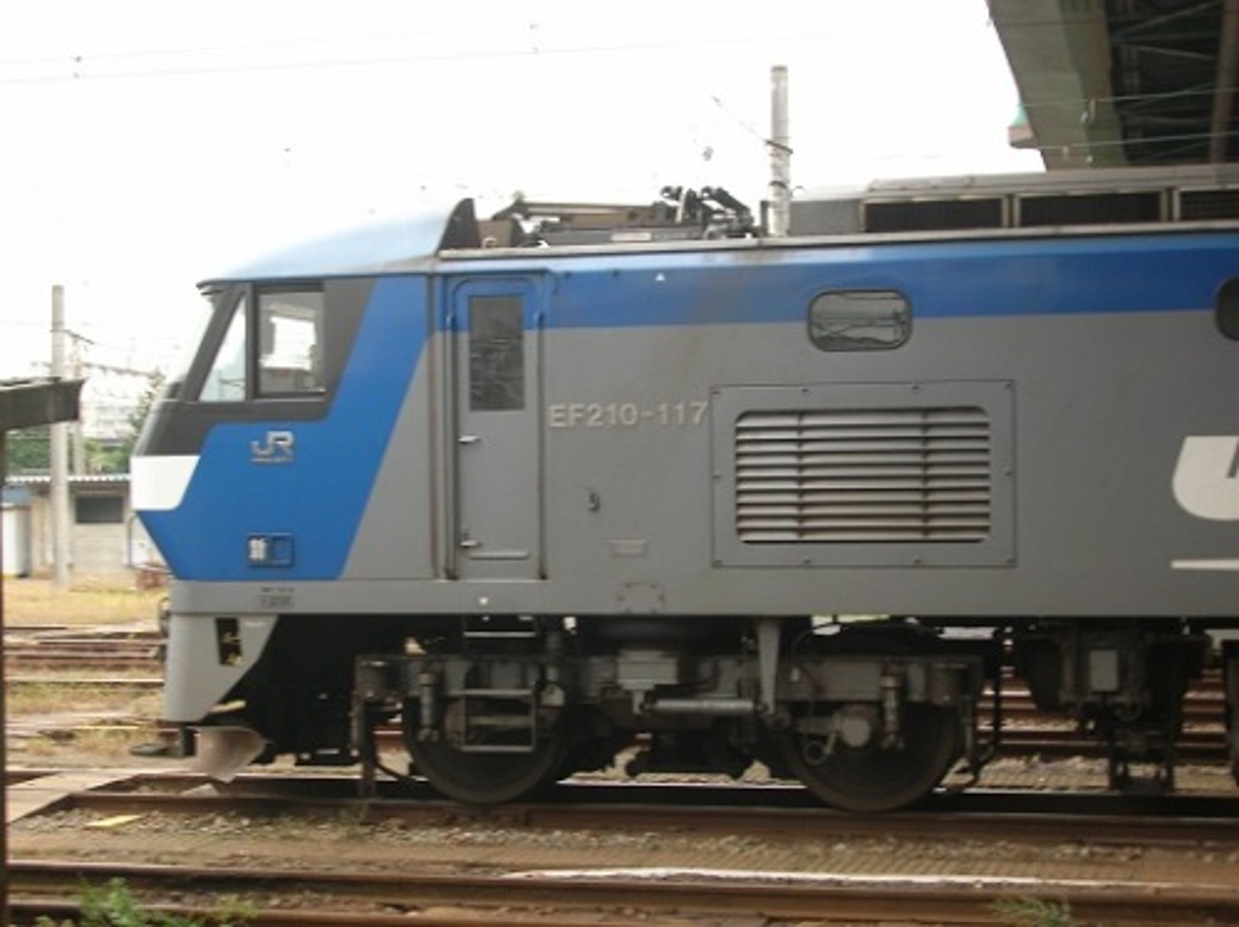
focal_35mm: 65
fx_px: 2324
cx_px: 620
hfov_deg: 29.8
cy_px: 464
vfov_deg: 22.6
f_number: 3.7
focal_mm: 10.9
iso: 50
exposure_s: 1/8.4
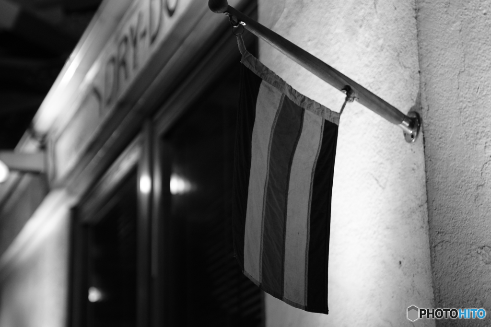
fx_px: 1227
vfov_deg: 15.2
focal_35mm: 90
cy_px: 164
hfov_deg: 22.6
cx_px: 246
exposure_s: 1/80
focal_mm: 60
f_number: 2.8
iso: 640
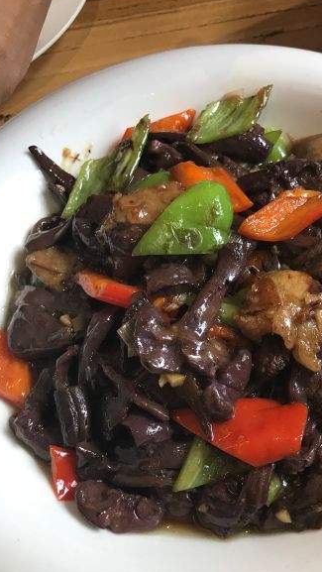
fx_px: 561
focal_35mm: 37
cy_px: 305
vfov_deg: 54.0
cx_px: 233
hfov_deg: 31.6
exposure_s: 1/33
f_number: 1.8
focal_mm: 3.99
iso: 32
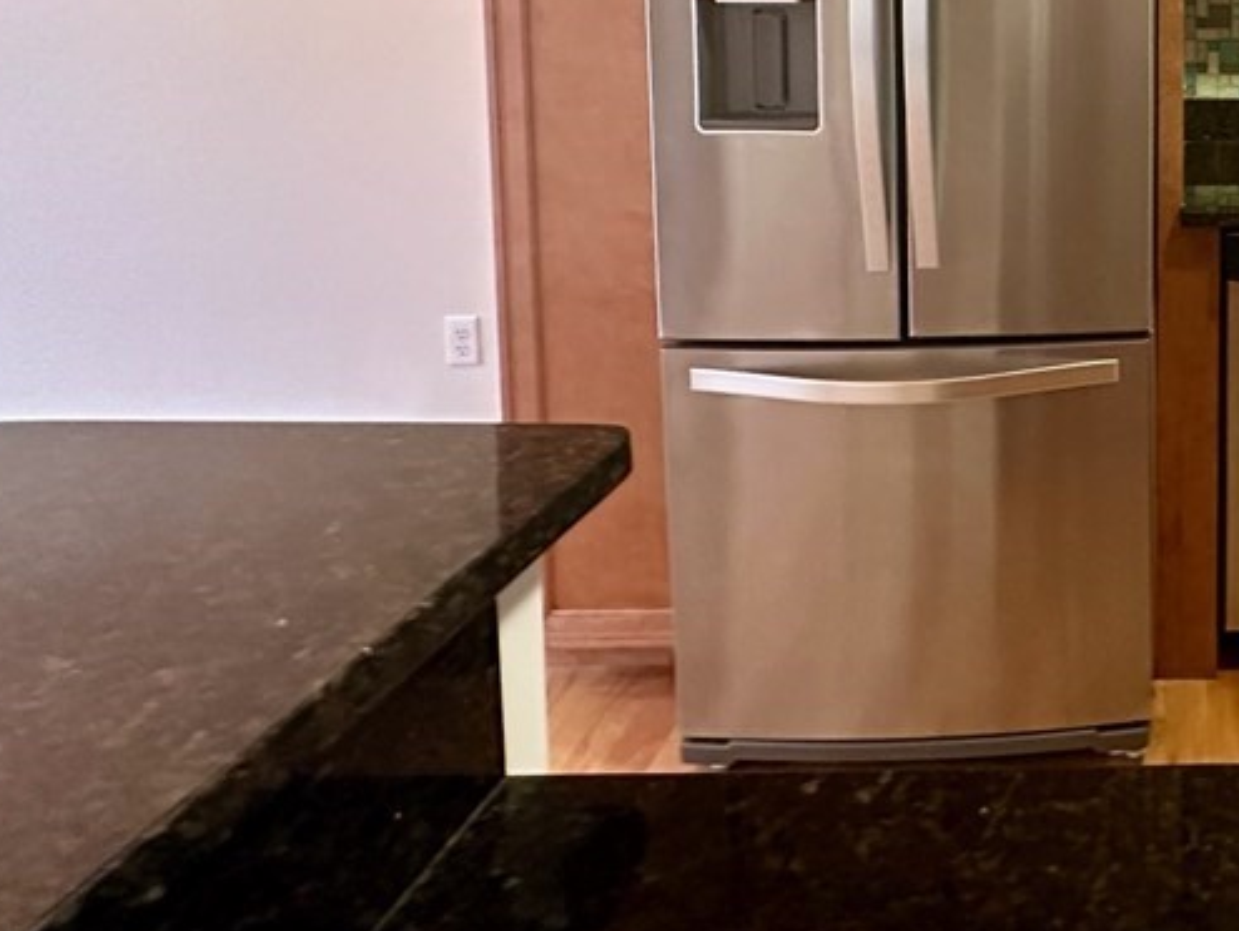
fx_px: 1038
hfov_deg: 49.8
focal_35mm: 29
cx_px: 1247
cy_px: 20
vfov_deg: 42.3
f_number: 2.2
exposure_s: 1/60
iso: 800
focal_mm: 2.22
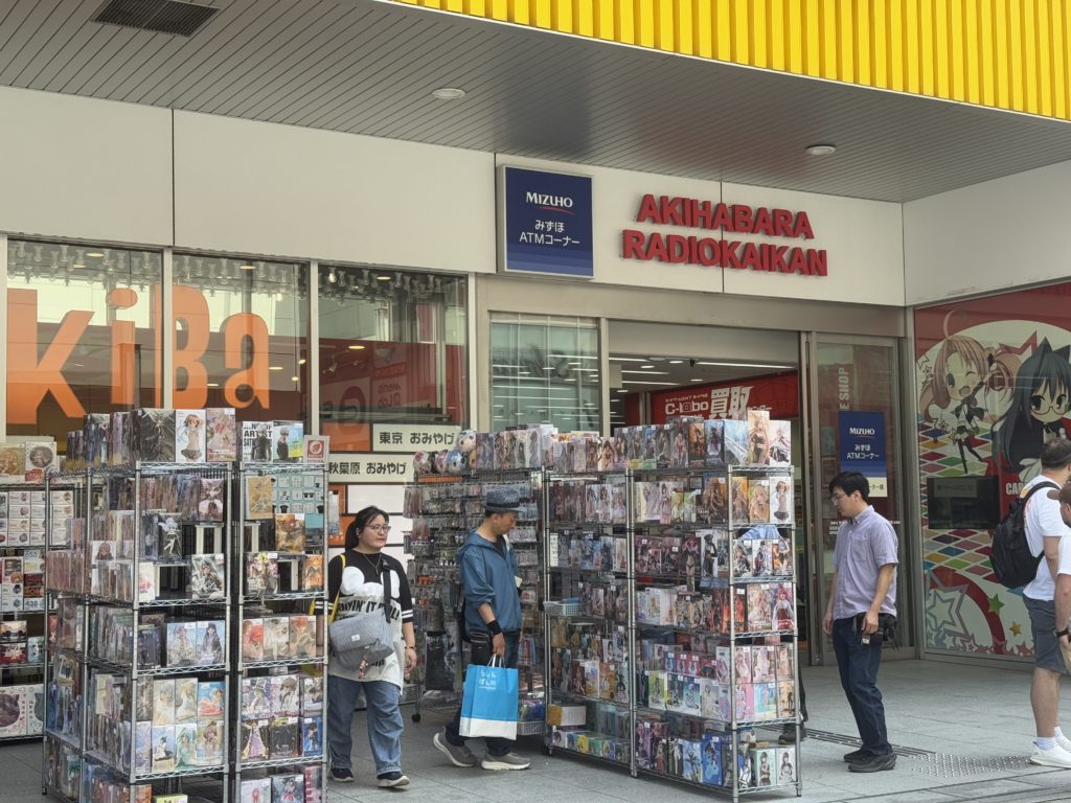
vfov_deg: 30.3
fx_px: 1485
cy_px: 402
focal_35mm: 48
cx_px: 536
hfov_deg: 39.7
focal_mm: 6.76
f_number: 1.78
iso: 64
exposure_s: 1/1043
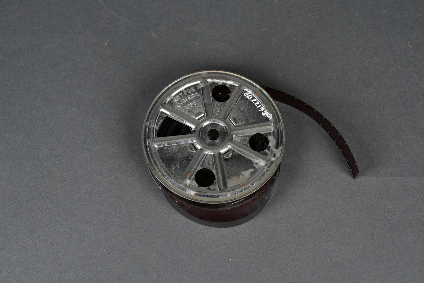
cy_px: 142
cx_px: 212
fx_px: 707
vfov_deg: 22.6
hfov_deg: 33.4
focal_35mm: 60
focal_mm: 40
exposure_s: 1/125
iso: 100
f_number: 13
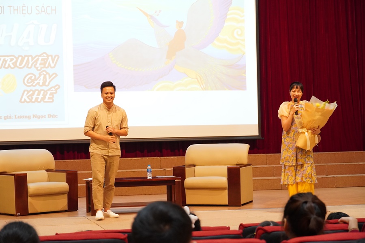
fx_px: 912
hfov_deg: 22.6
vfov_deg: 15.2
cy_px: 122
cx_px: 182
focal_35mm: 90
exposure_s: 1/40
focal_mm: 60
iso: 2500
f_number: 5.6
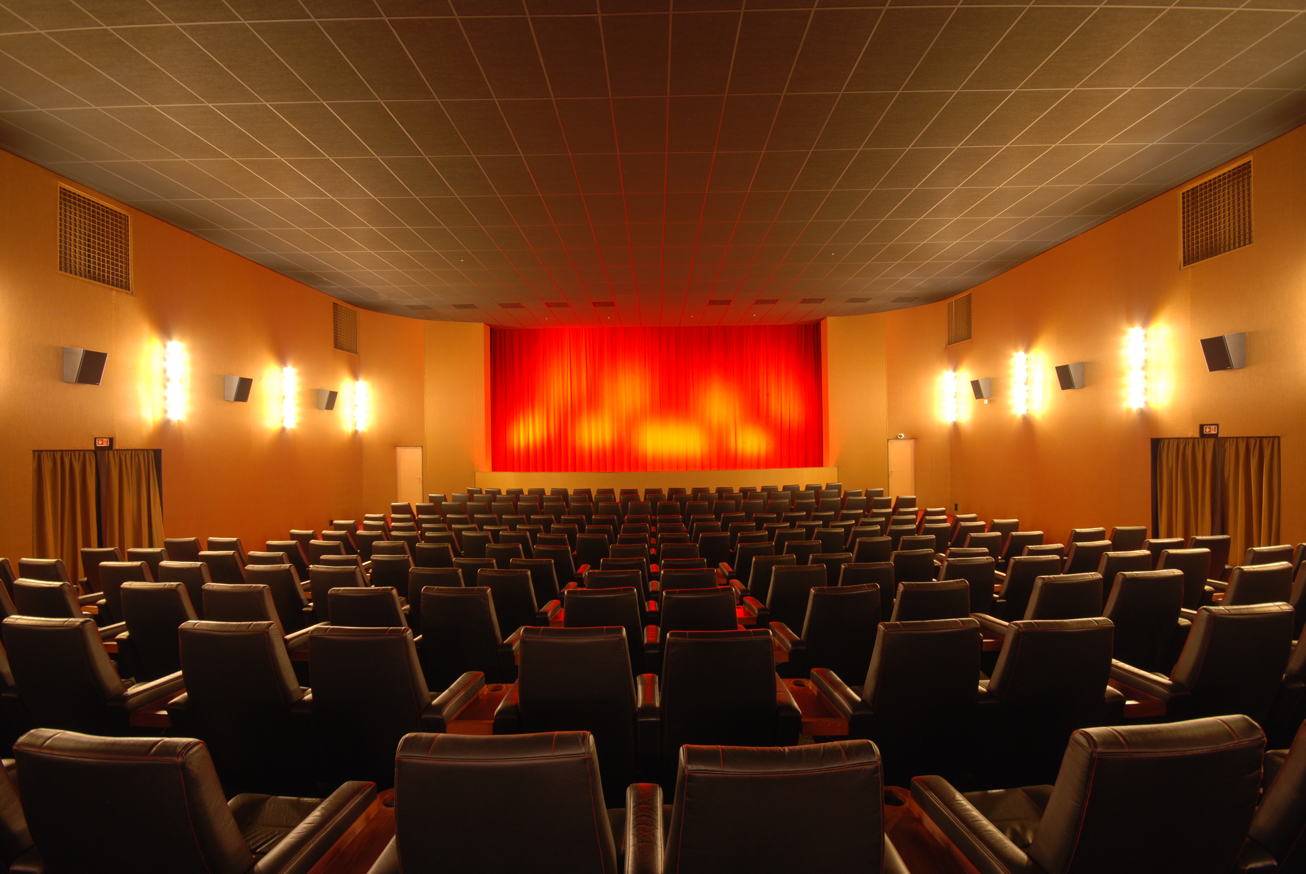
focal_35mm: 16
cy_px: 437
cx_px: 653
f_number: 8
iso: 100
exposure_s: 13
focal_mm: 11
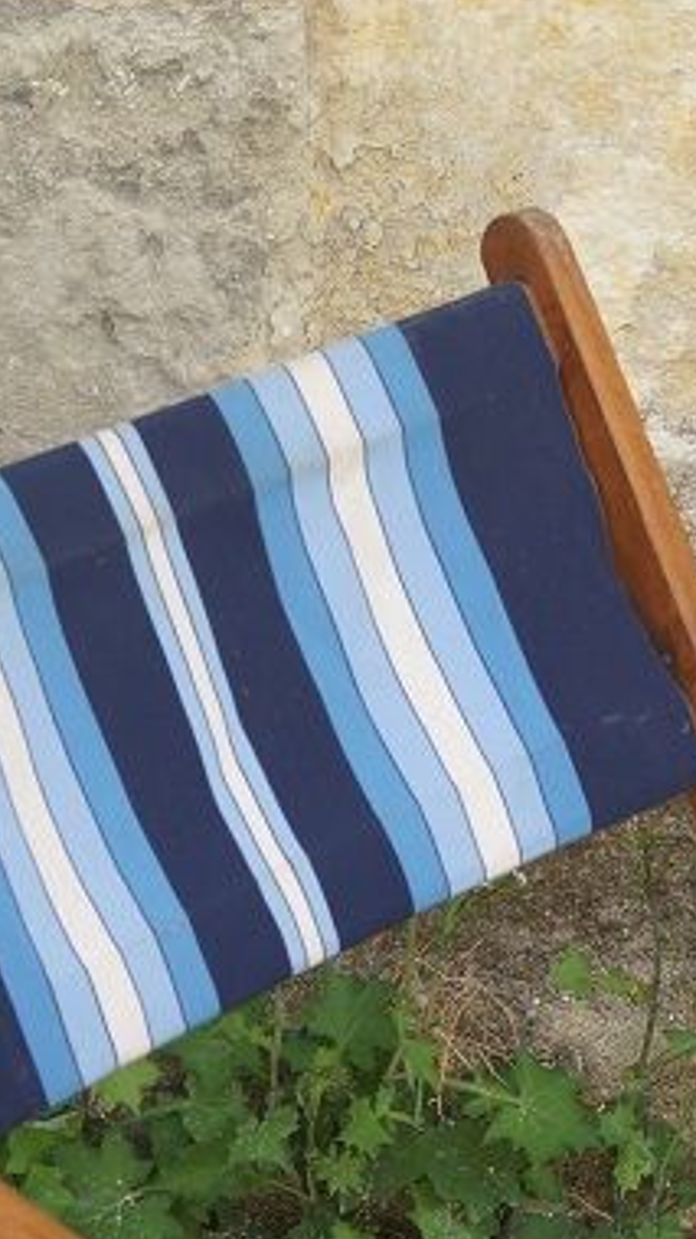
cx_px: 583
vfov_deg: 16.8
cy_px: 1473
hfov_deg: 9.9
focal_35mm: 122
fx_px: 4005
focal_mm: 30
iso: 100
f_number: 6.3
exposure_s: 1/100
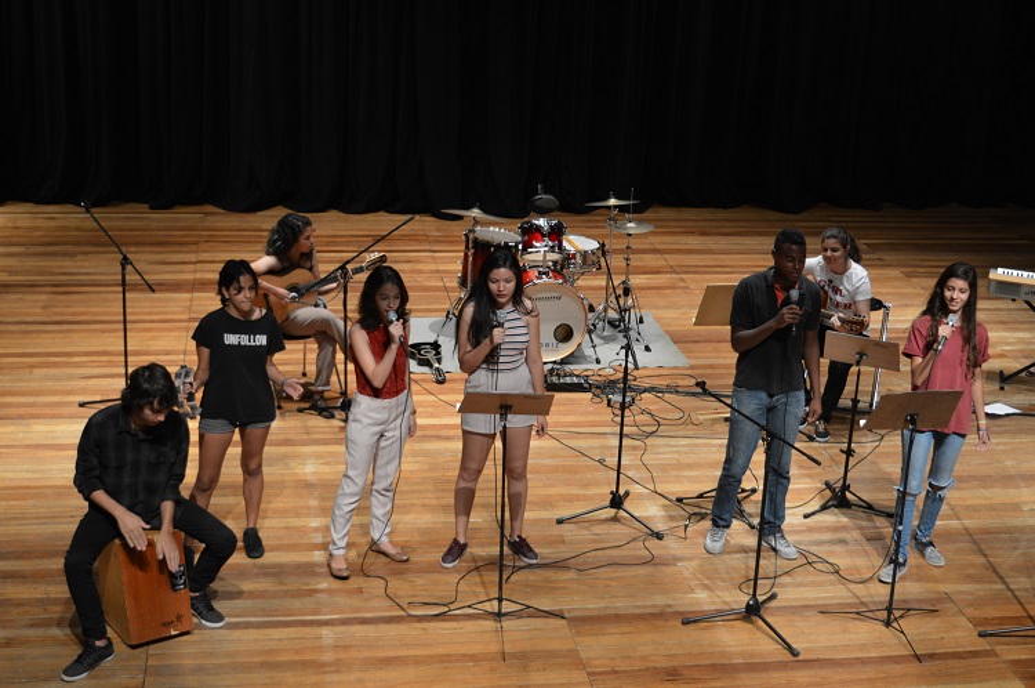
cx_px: 518
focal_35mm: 54
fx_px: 1550
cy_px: 344
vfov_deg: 25.0
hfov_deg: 36.9
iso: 500
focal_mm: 36
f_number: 4.8
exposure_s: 1/60
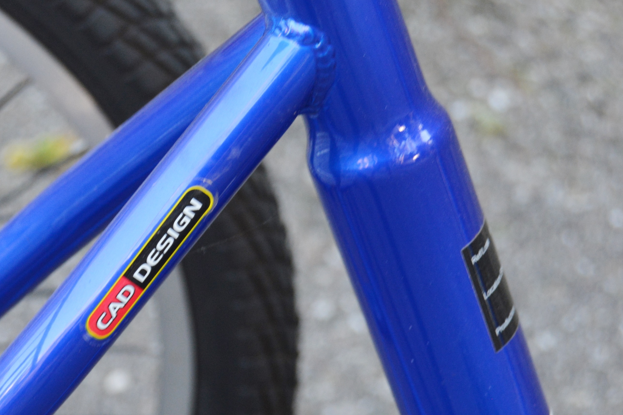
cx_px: 254
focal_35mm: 158
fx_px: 2737
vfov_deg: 8.7
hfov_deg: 13.0
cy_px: 221
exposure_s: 1/100
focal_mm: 45
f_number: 5.3
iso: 400
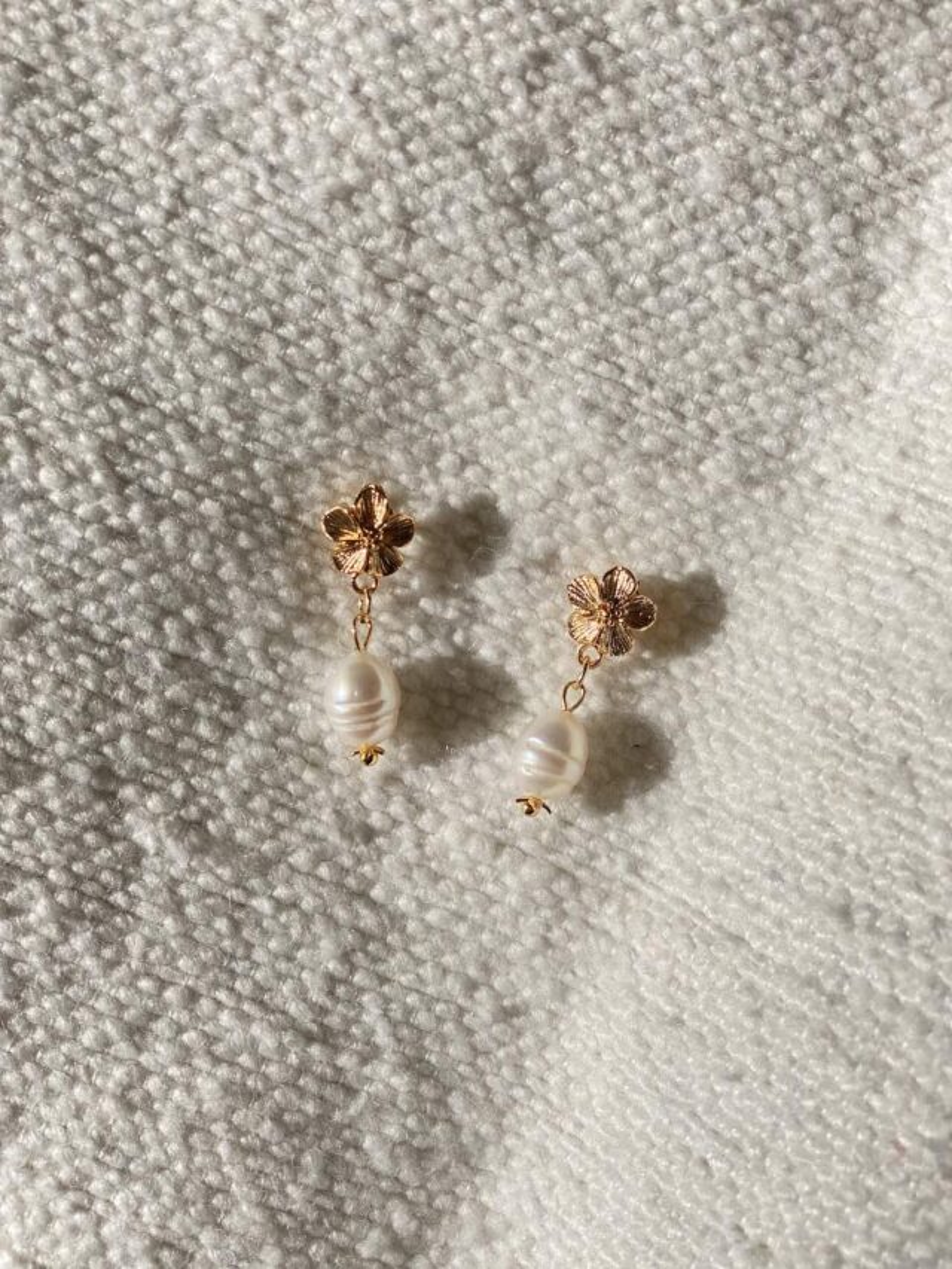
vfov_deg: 36.8
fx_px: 1906
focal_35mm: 52
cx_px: 476
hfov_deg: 28.0
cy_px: 634
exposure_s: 1/2817
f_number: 2
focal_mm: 6
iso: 25
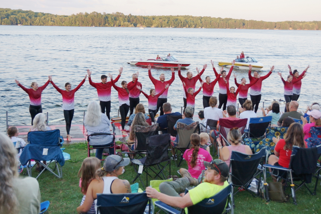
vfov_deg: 36.8
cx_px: 160
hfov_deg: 53.1
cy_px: 107
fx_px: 321
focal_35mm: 36
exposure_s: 1/60
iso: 250
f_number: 4
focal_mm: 24
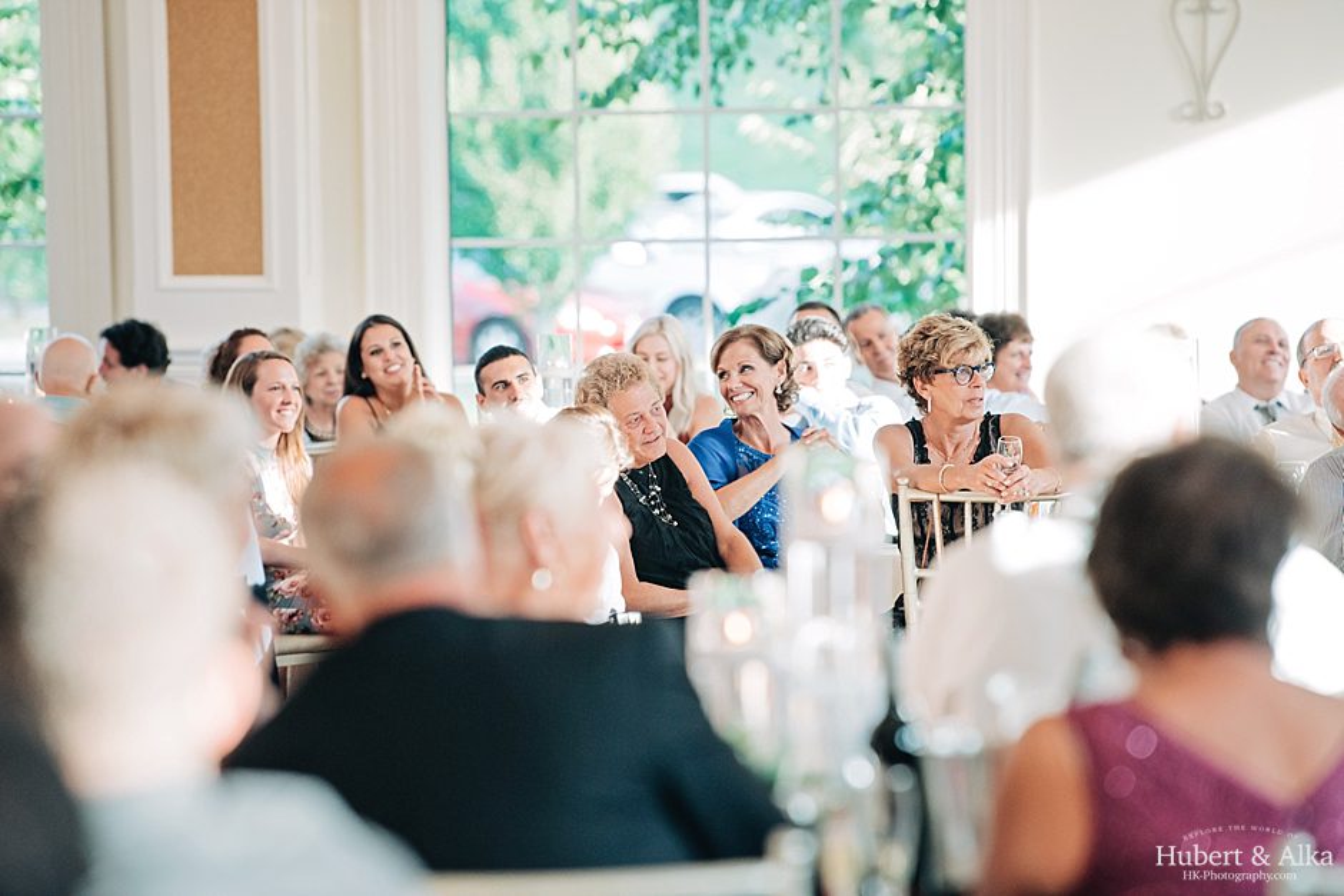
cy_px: 448
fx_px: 7467
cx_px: 672
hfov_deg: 10.3
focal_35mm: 200
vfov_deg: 6.9
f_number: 4
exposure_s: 1/250
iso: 800
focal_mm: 200
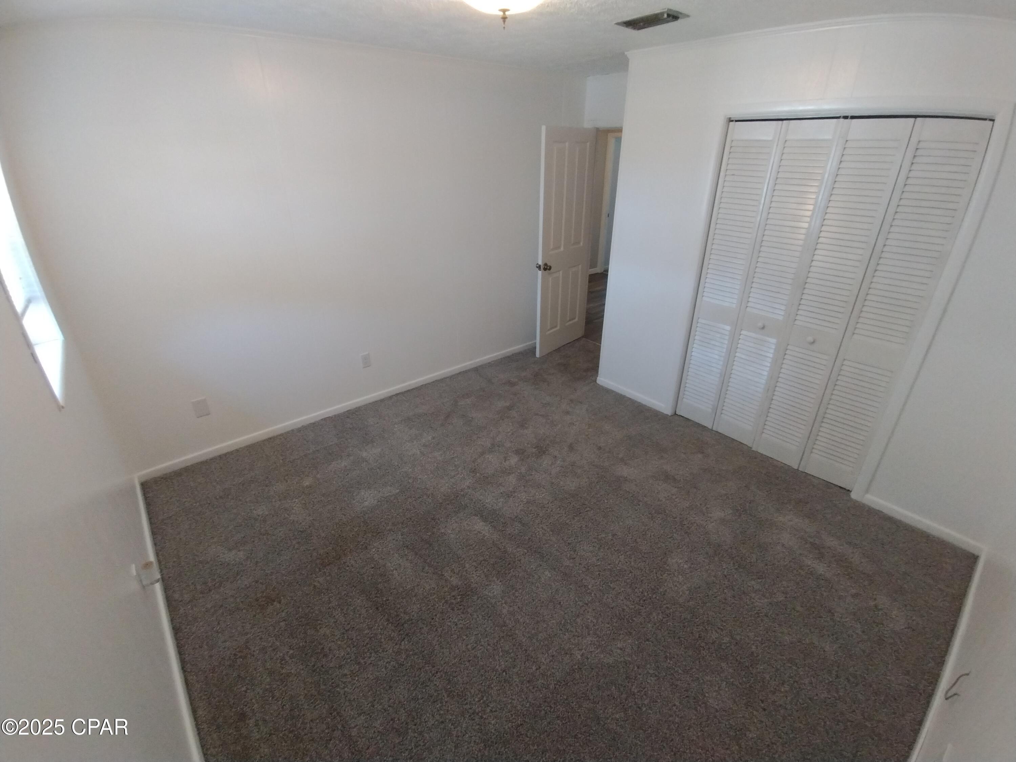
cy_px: 381
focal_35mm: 16
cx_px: 508
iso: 253
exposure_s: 1/30
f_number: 2.2
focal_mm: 1.66
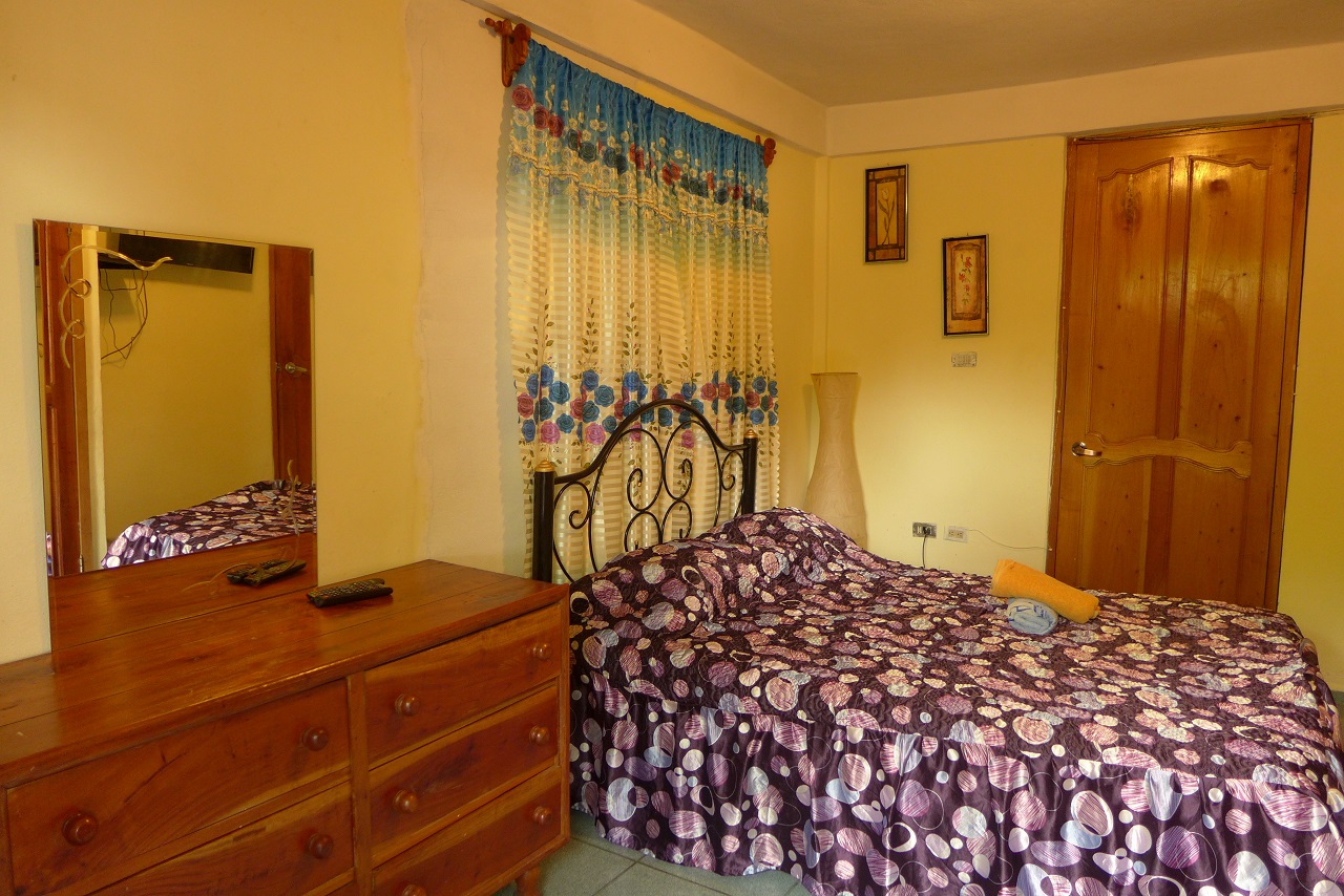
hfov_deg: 73.7
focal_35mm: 24
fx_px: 896
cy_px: 448
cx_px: 672
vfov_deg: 53.2
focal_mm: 4.7
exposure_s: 1/60
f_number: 1.4
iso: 160
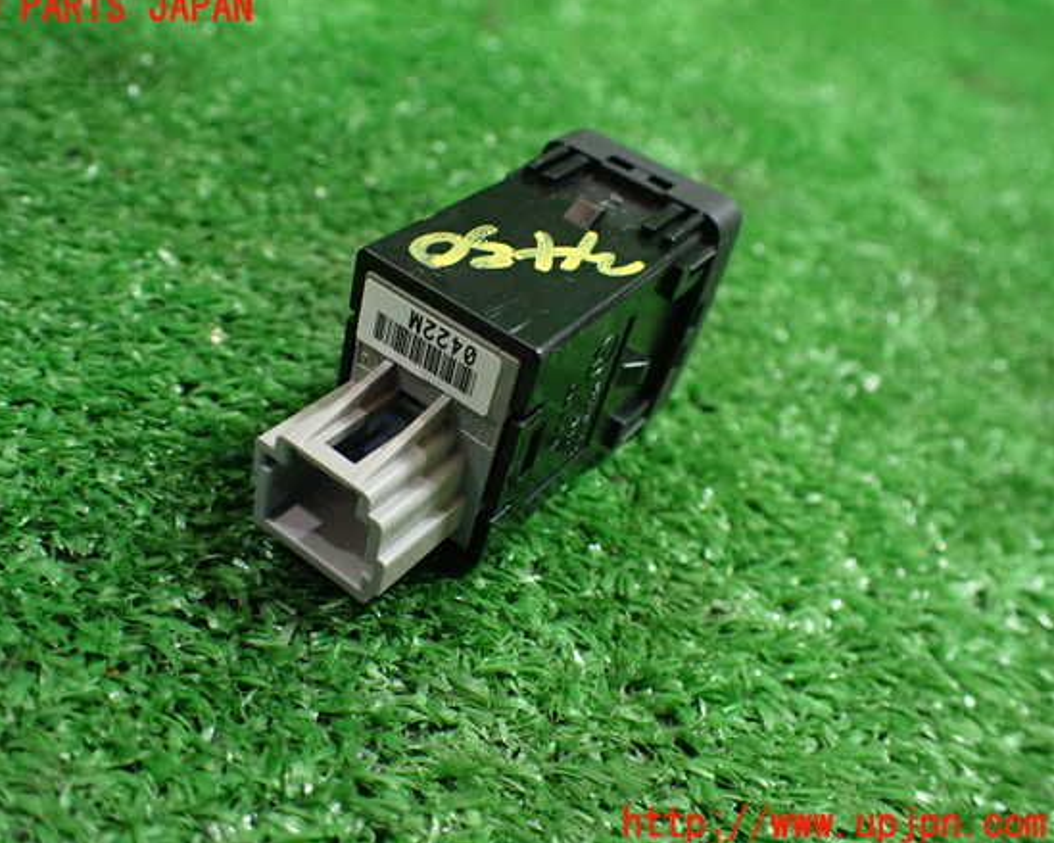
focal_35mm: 32
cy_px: 417
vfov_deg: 45.8
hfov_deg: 55.6
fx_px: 998
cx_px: 480
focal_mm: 5.4
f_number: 2.3
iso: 800
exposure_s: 1/80
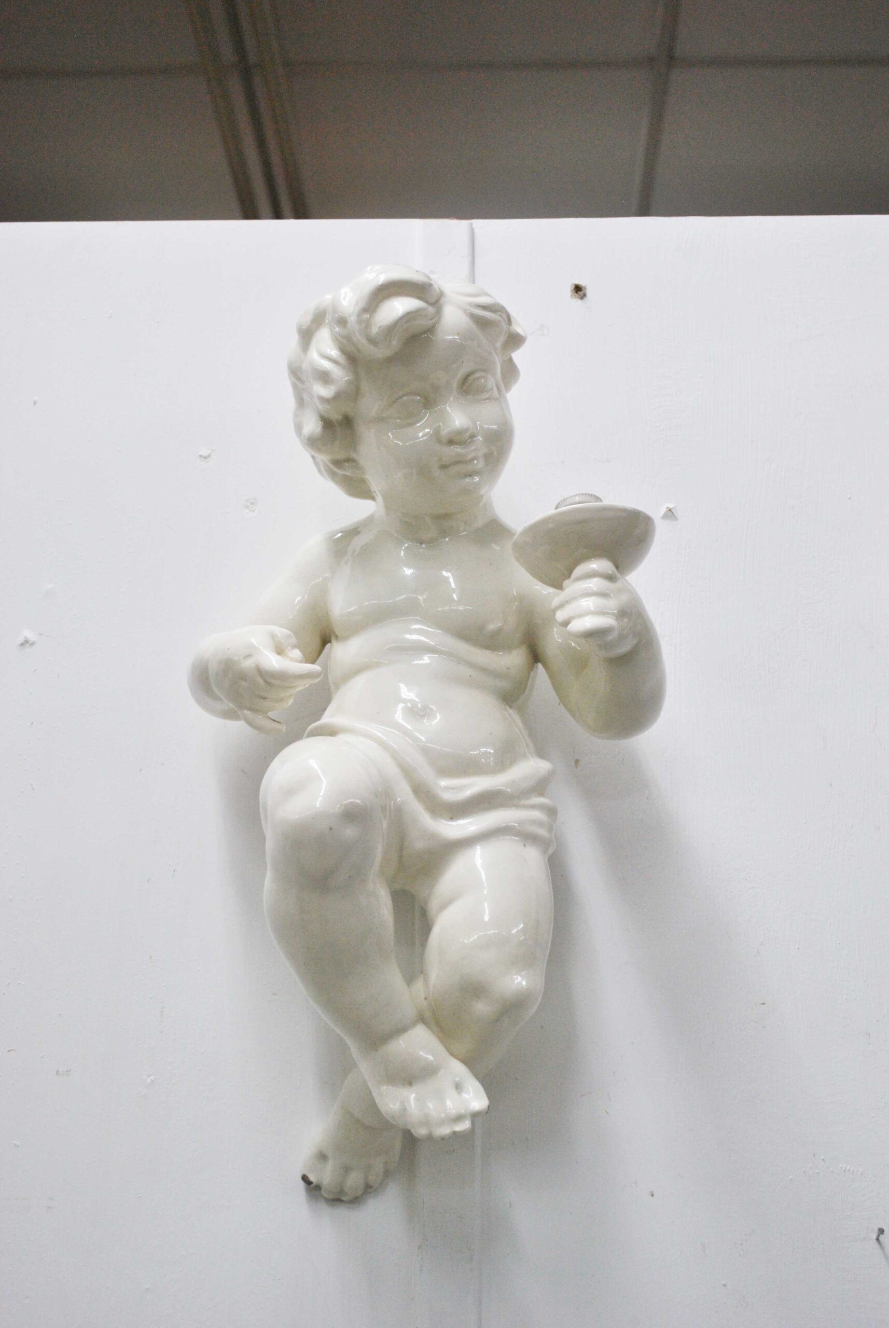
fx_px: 1773
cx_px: 444
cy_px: 664
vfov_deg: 41.1
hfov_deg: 28.2
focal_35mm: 48
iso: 400
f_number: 4.8
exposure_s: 1/80
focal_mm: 32
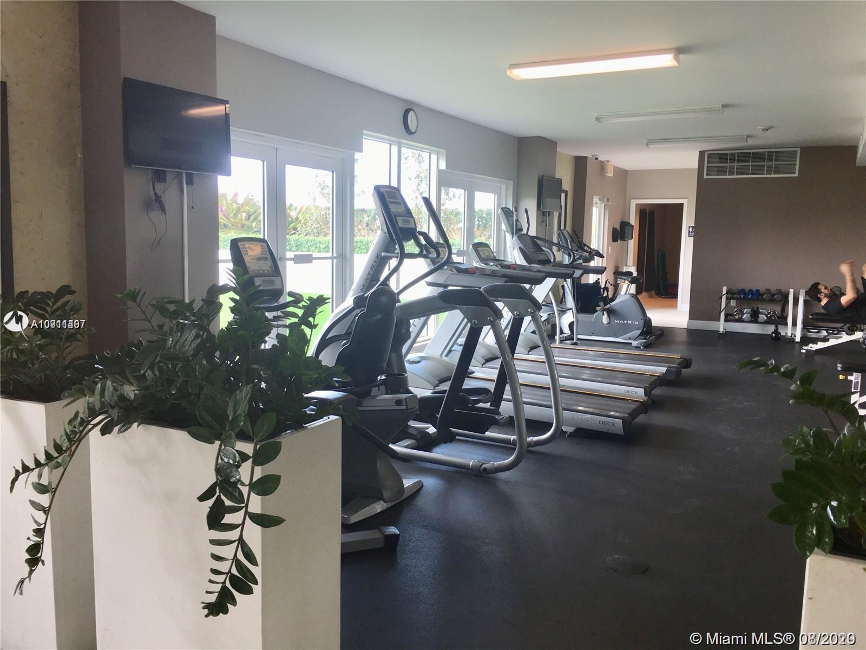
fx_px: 726
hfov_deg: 61.7
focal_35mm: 29
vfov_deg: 48.2
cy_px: 325
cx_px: 433
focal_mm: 4.15
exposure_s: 1/43
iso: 25
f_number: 2.2
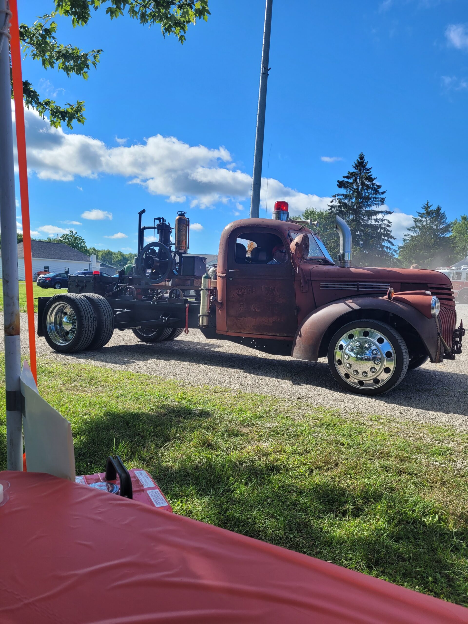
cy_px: 312
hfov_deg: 53.1
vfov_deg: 67.3
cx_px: 234
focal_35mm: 26
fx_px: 469
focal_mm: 5.4
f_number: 1.8
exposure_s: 1/1957
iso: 40
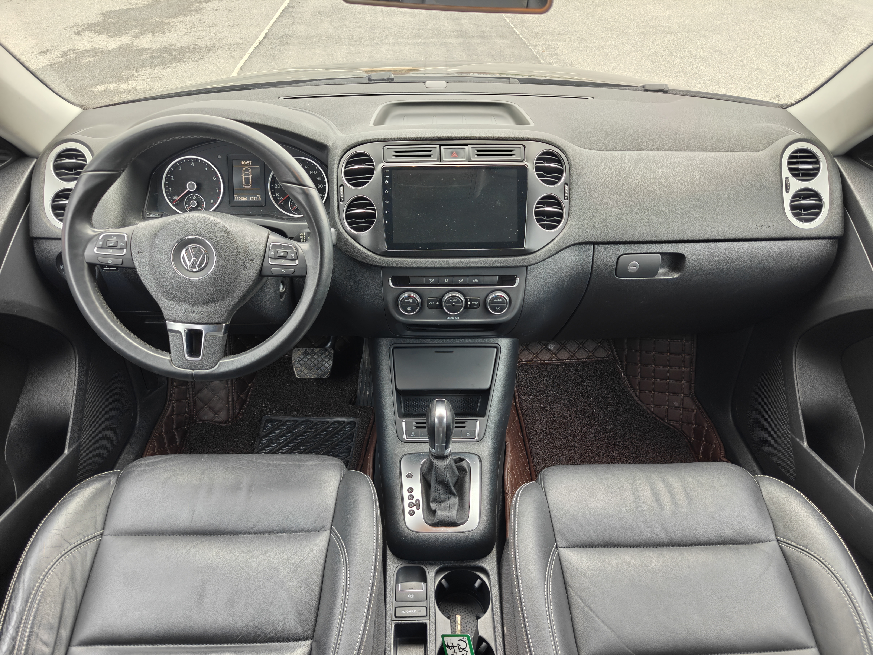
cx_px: 436
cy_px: 328
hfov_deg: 73.9
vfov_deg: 58.9
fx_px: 580
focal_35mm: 23
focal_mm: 6.06
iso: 200
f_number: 1.6
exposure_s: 1/104
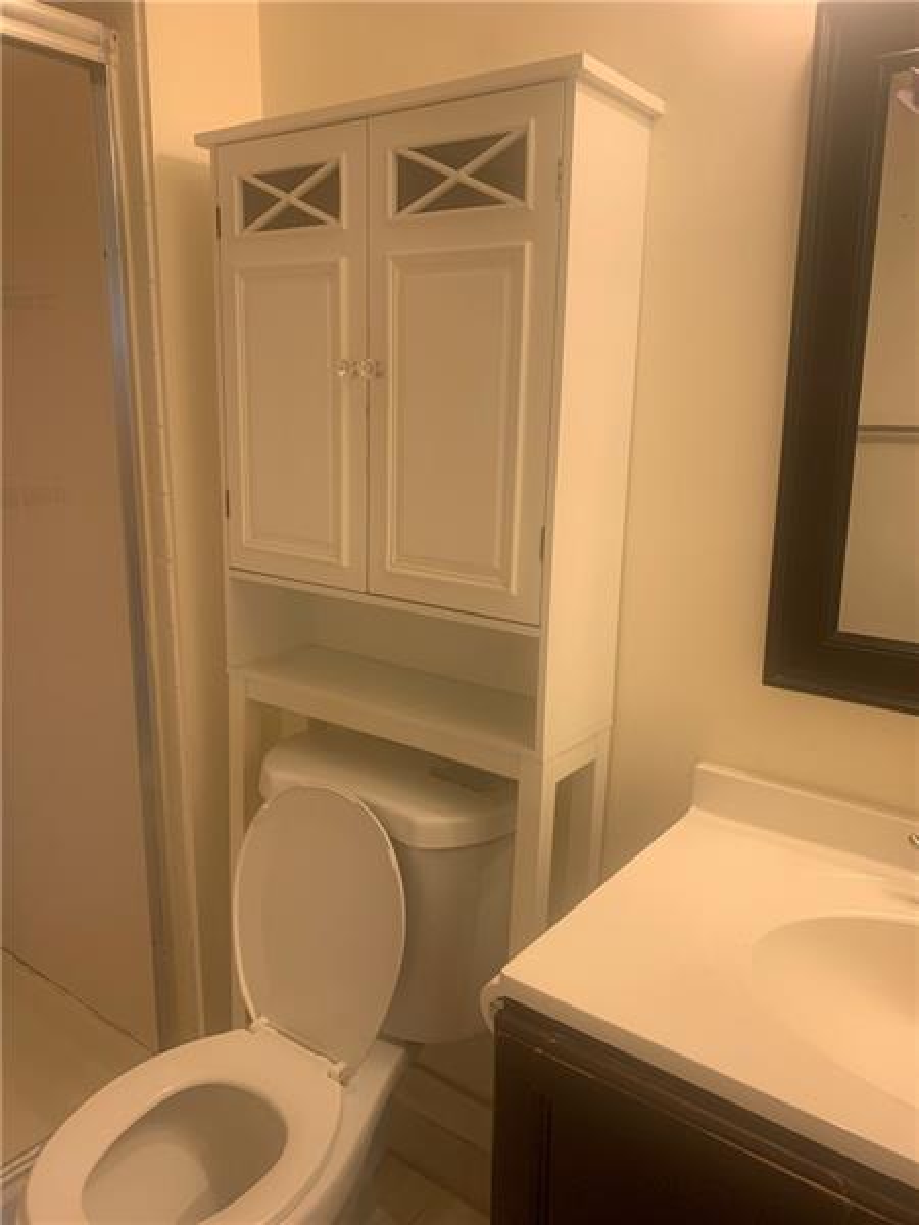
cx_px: 460
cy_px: 612
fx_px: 920
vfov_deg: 67.3
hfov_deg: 53.1
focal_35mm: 26
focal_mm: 4.25
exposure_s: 1/60
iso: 80
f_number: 1.8
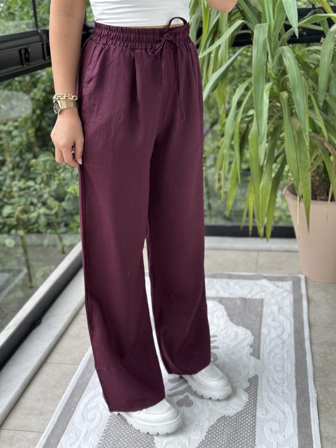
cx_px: 168
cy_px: 224
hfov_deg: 30.3
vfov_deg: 39.7
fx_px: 621
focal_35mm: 48
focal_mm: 6.76
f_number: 1.78
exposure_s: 1/176
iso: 64
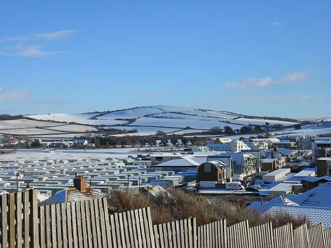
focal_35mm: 63
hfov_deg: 30.7
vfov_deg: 23.3
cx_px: 166
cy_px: 124
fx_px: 602
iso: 100
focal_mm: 11.2
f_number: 5.6
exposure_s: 1/750
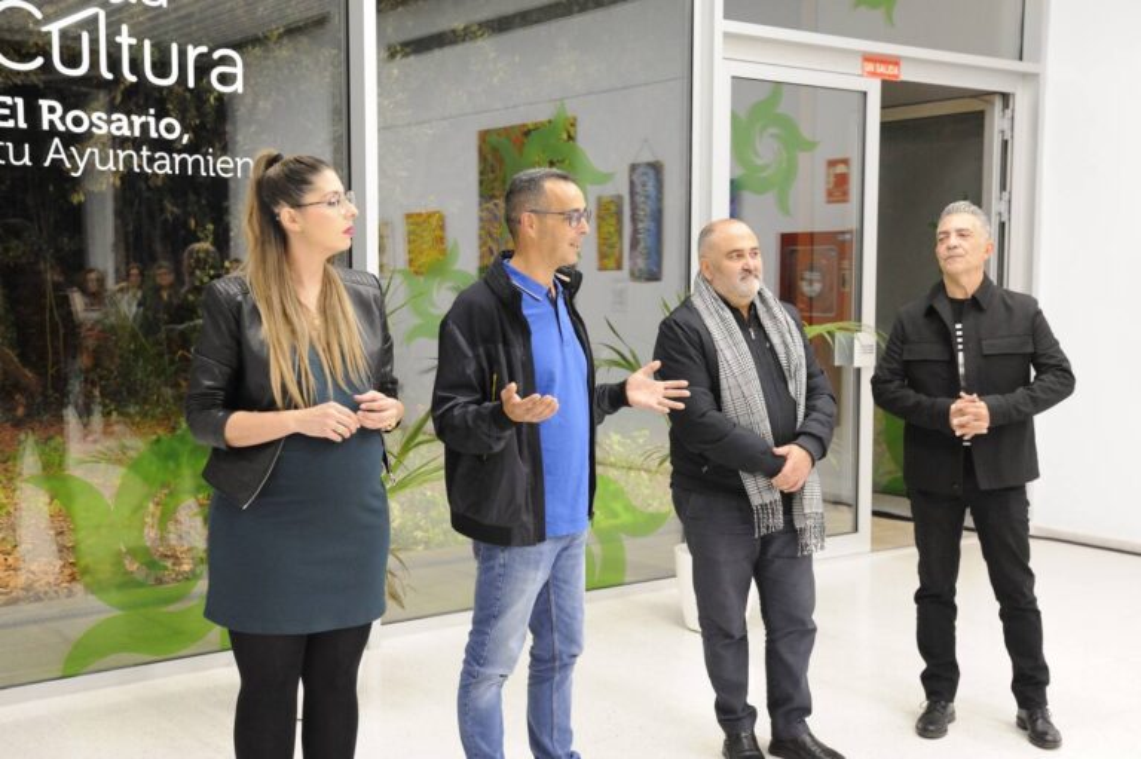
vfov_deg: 29.8
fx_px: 1425
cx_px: 570
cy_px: 380
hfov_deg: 43.6
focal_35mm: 45
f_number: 5
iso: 5000
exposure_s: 1/100
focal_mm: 45
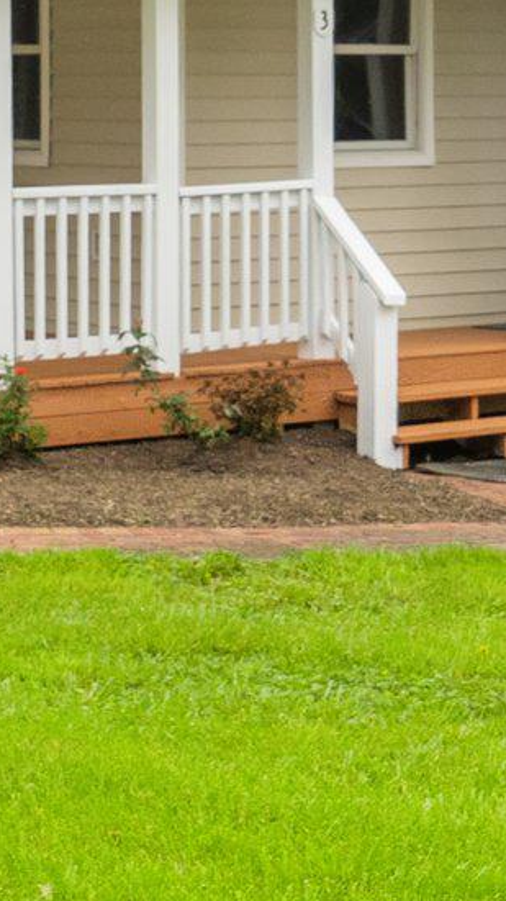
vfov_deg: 18.1
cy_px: 119
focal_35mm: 117
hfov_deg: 10.3
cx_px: 296
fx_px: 2793
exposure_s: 1/400
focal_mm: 20
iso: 640
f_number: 8
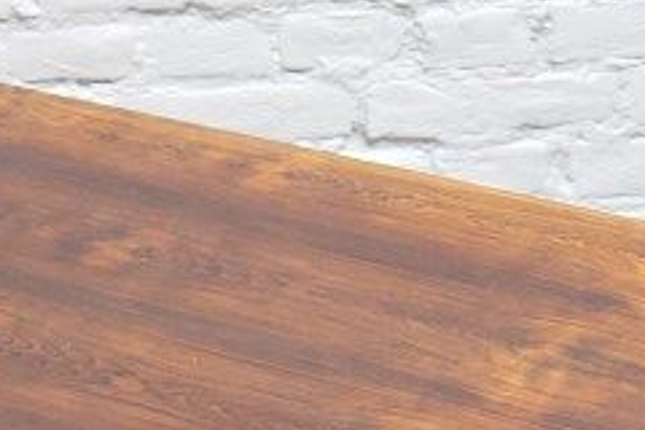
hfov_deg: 13.2
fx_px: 2795
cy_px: 572
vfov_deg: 8.7
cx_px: 357
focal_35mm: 156
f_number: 4
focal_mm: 20
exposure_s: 1/20
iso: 400
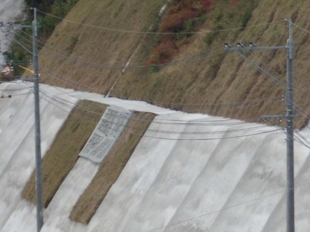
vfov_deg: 4.5
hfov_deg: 6.0
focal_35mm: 330
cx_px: 308
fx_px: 2955
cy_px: 25
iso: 100
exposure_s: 1/160
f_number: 6.5
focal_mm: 23
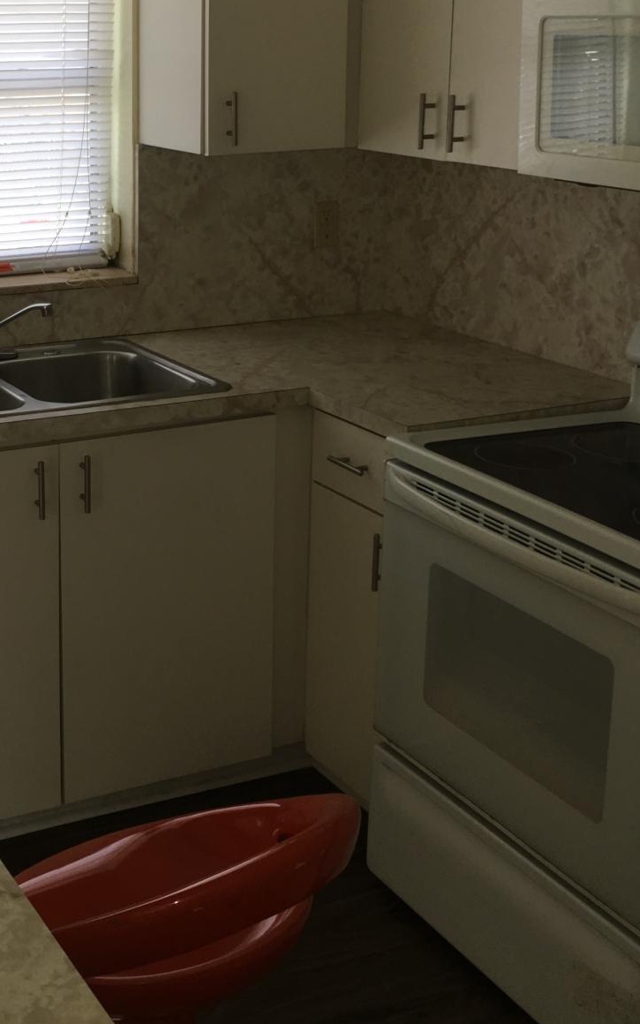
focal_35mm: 53
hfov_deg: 23.9
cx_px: 98
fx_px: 1479
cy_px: 343
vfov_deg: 37.8
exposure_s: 1/46
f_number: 2.2
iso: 25
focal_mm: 4.15
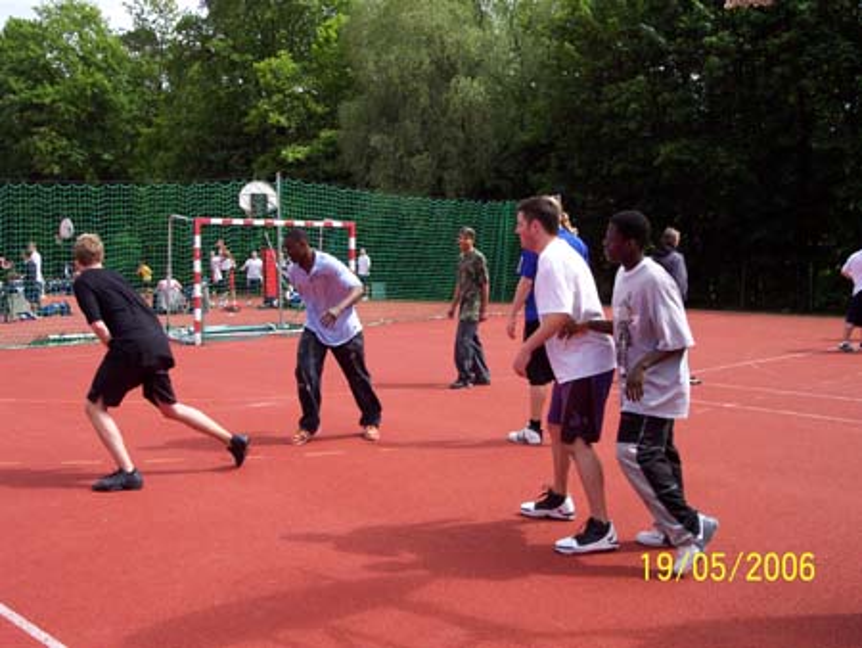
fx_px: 947
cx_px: 431
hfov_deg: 49.0
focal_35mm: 38
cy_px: 324
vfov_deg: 37.8
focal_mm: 8
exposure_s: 1/500
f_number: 4.8
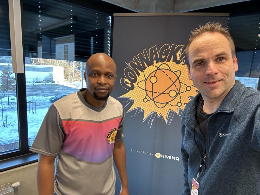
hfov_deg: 73.9
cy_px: 98
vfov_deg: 58.9
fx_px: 173
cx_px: 130
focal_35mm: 23
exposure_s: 1/50
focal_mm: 2.69
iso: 80
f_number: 1.9
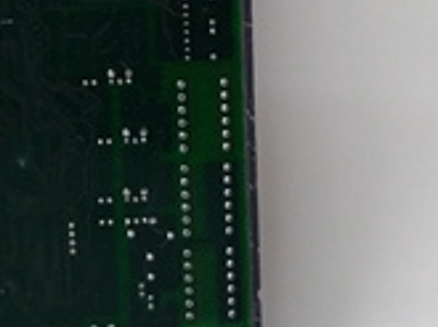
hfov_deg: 23.1
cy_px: -62
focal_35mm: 82
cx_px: 21
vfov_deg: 17.1
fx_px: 1035
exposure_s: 1/33
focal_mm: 3.79
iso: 517
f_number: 2
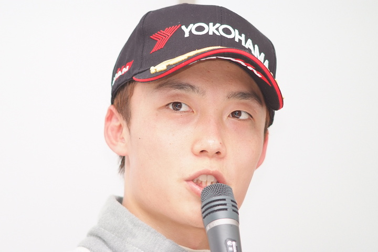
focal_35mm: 270
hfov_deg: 7.6
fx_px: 2835
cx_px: 189
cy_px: 126
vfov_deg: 5.1
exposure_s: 1/250
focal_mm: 180
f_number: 2.8
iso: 400
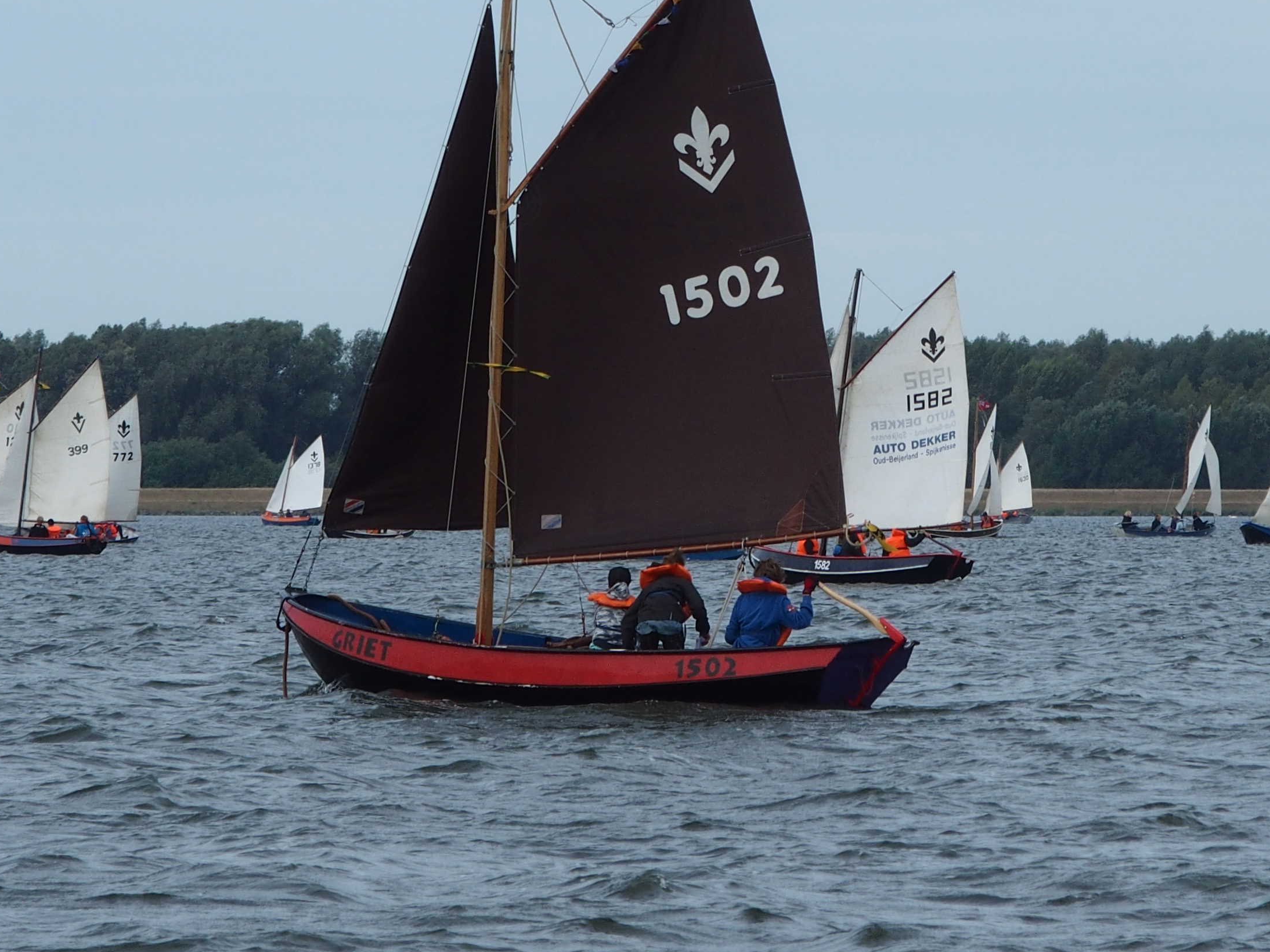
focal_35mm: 399
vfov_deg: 3.7
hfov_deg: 5.0
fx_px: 14639
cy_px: 124
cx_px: 728
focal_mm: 46.7
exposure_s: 1/640
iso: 100
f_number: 5.6
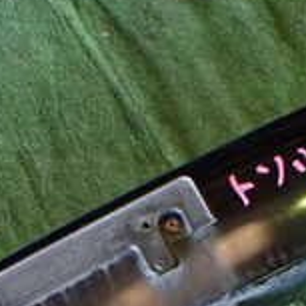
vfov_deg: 15.7
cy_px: 420
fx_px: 1040
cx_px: 106
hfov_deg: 16.7
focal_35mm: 104
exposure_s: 1/100
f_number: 2.3
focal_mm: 5.4
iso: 800
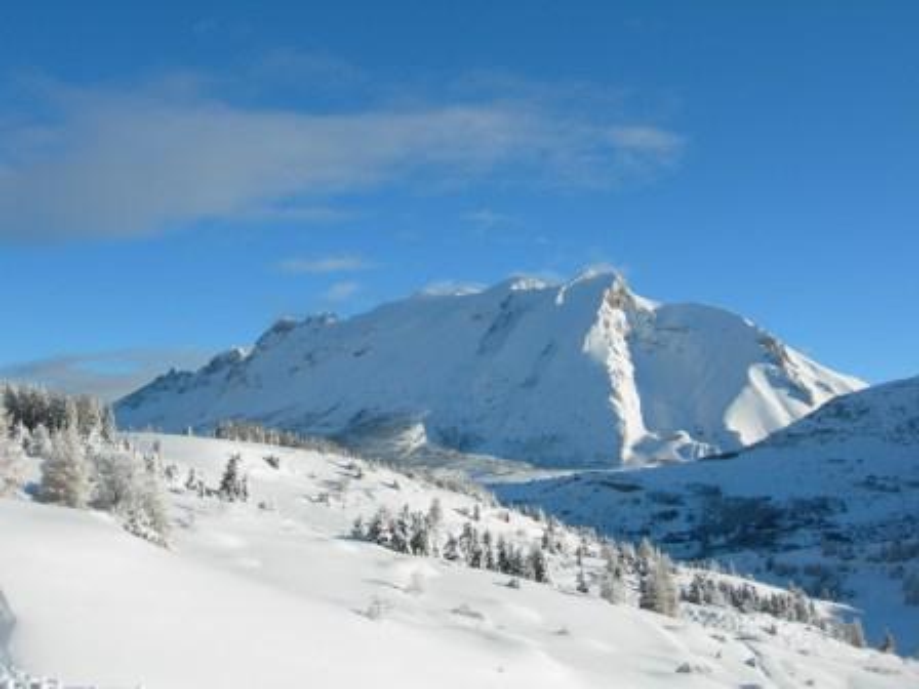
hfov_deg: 49.0
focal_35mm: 38
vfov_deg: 37.7
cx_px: 460
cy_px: 344
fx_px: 1009
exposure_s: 1/579
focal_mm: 7.8
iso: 50
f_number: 4.8
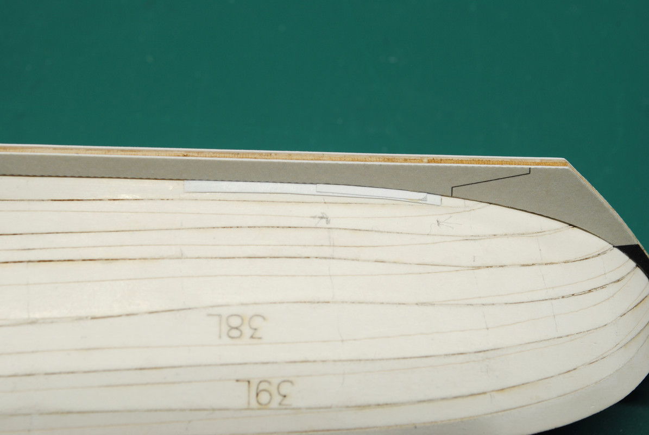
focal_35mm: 82
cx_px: 324
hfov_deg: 24.6
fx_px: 1489
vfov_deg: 16.6
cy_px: 218
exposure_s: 1/6
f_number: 11
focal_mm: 55
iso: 100
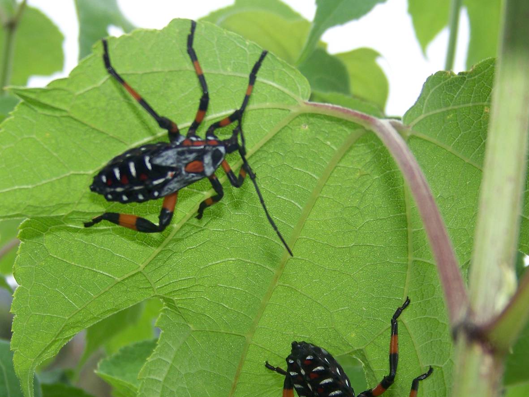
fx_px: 1284
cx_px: 265
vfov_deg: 17.5
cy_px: 261
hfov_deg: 23.3
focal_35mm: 84
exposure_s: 1/30
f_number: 3.2
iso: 64
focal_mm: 10.5
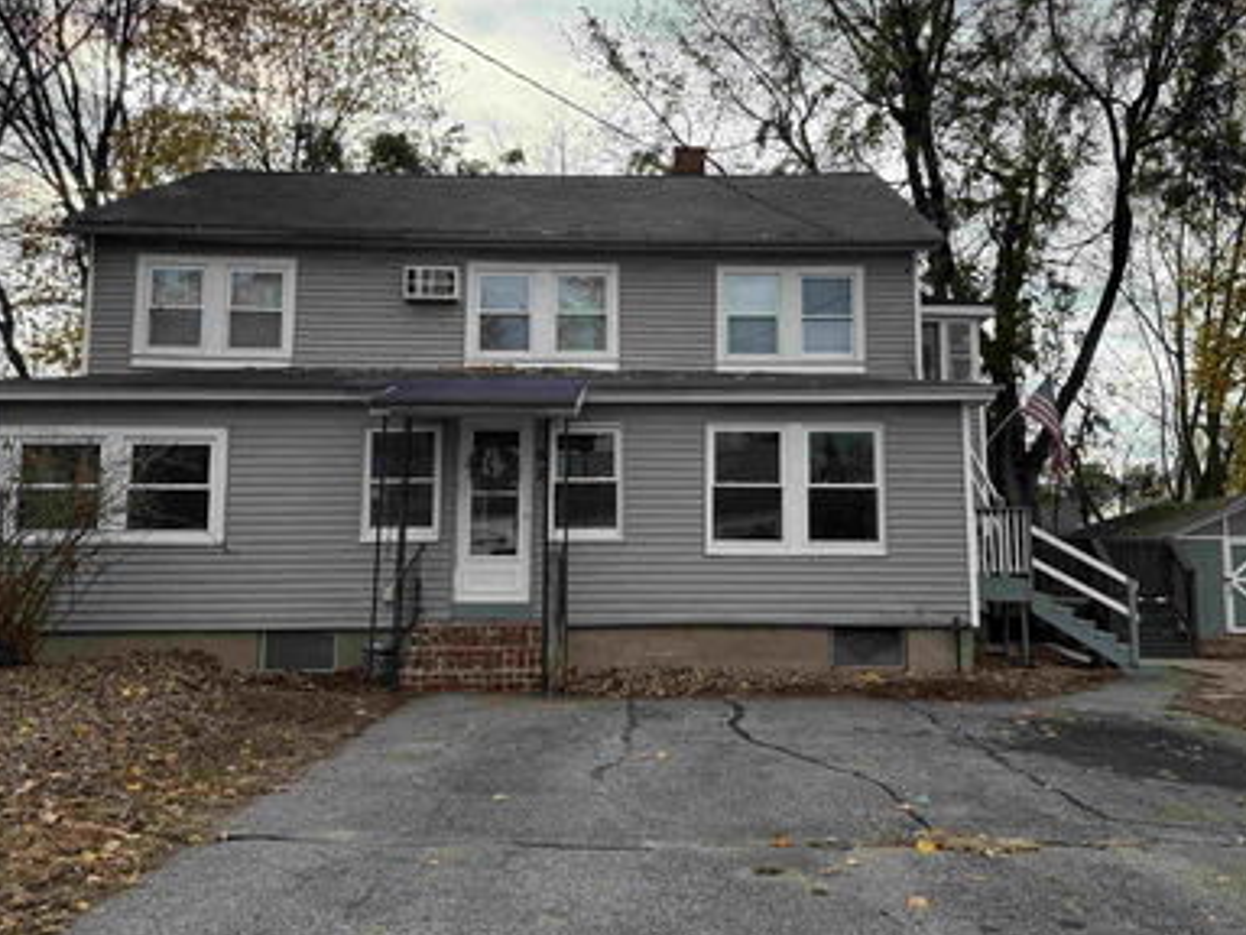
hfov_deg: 56.7
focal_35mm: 32
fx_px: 1152
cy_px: 406
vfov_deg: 44.1
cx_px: 698
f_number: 1.78
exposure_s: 1/3145
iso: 100
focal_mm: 6.76
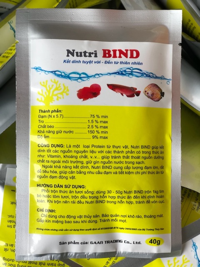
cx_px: 100
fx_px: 439
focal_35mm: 57
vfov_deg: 33.8
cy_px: 134
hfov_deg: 25.7
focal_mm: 6.6
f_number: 2.8
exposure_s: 1/60
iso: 25
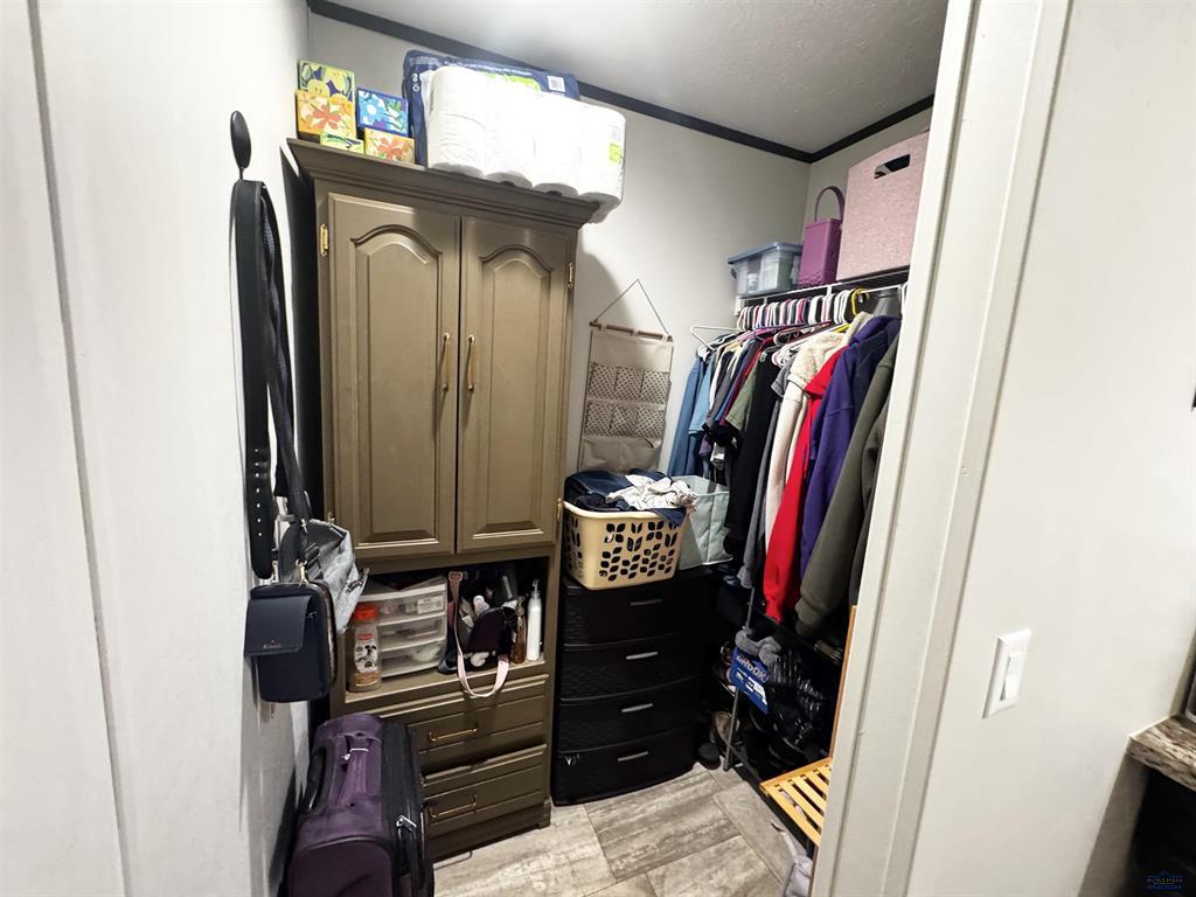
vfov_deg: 85.7
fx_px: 484
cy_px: 448
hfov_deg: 102.1
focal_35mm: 14
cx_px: 598
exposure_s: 1/60
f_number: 2.2
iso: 640
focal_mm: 2.22
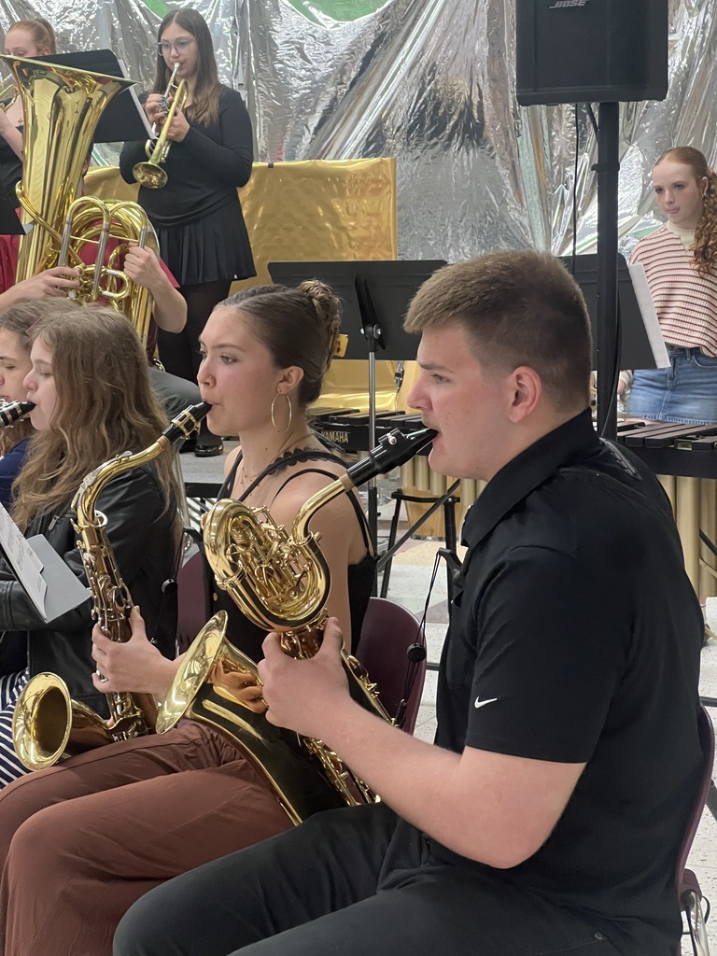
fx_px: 2127
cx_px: 358
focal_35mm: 77
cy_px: 478
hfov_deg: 19.1
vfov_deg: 25.3
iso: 500
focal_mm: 9
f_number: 2.8
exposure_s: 1/42
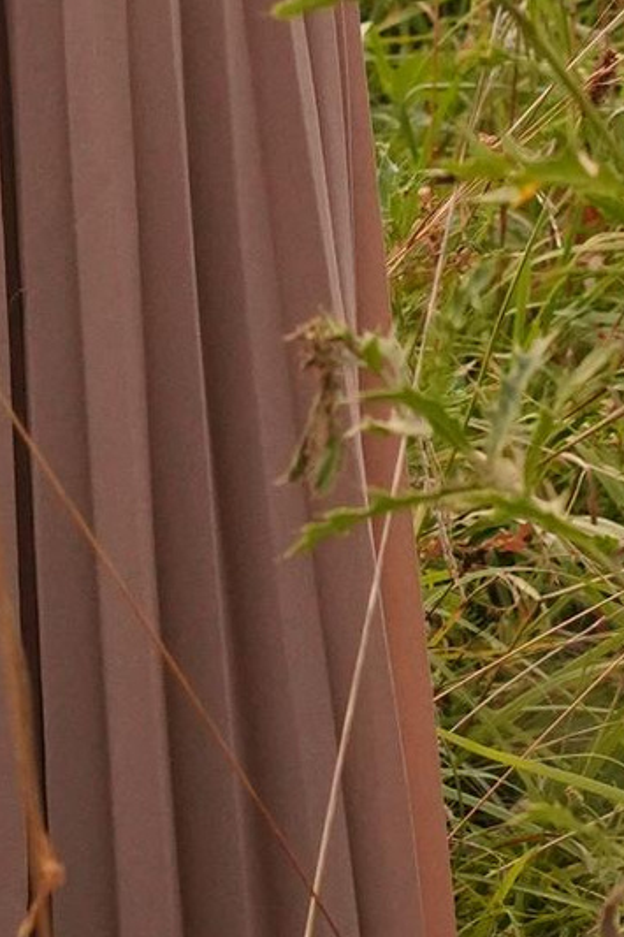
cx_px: -188
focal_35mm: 252
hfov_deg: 5.4
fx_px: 6556
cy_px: -556
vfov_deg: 8.0
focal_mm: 35
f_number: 7.1
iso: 2500
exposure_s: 1/125
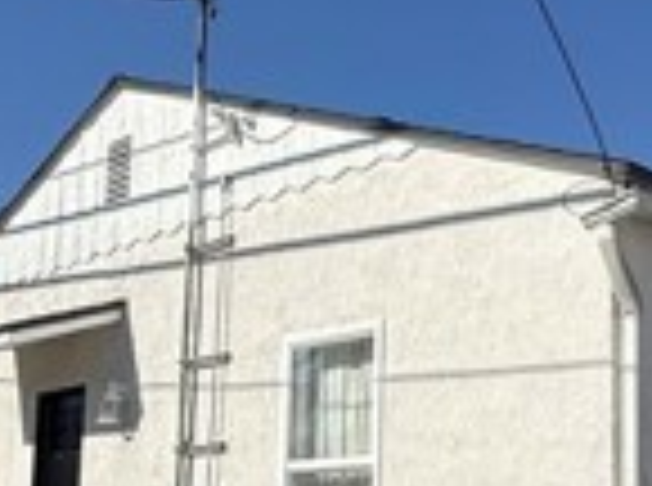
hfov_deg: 30.5
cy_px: 392
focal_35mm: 62
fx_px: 1165
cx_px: 526
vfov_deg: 23.2
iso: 50
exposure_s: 1/6173
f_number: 2.2
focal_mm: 2.22
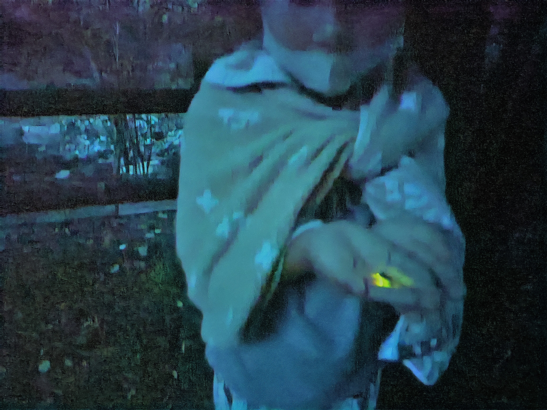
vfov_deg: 51.4
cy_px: 205
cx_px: 274
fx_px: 427
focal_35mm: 27
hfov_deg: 65.3
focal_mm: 4.73
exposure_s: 1/17
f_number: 1.7
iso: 1594
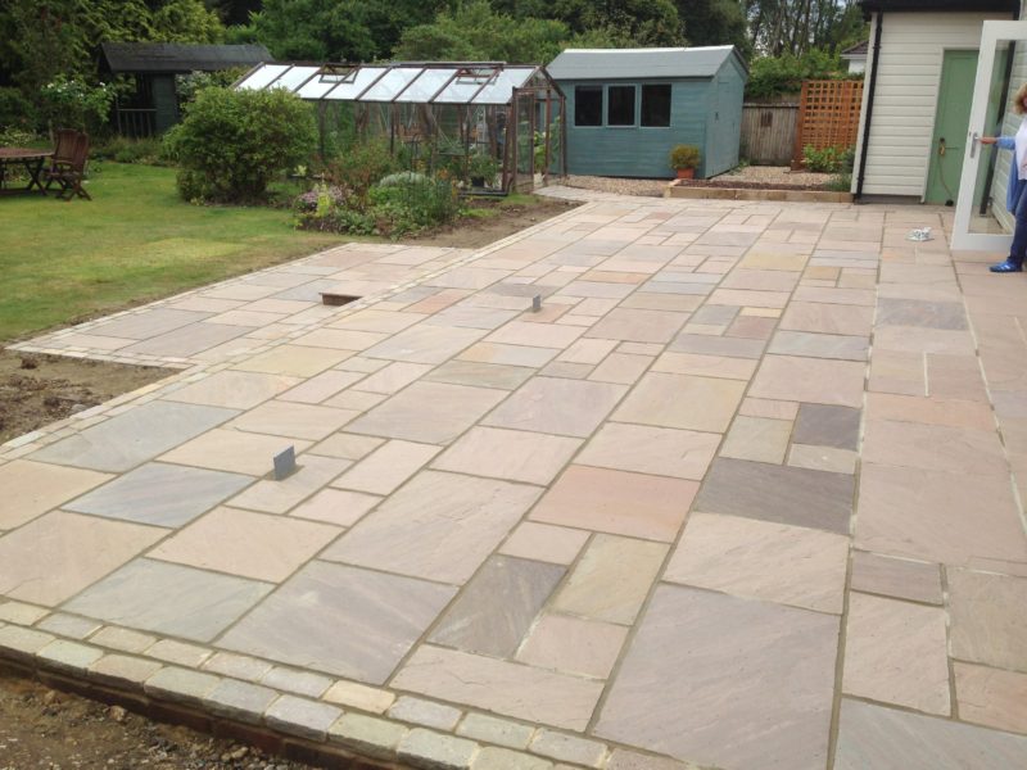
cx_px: 514
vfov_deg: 42.9
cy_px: 385
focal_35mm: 33
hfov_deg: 55.4
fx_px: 979
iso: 50
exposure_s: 1/742
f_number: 2.4
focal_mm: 4.12
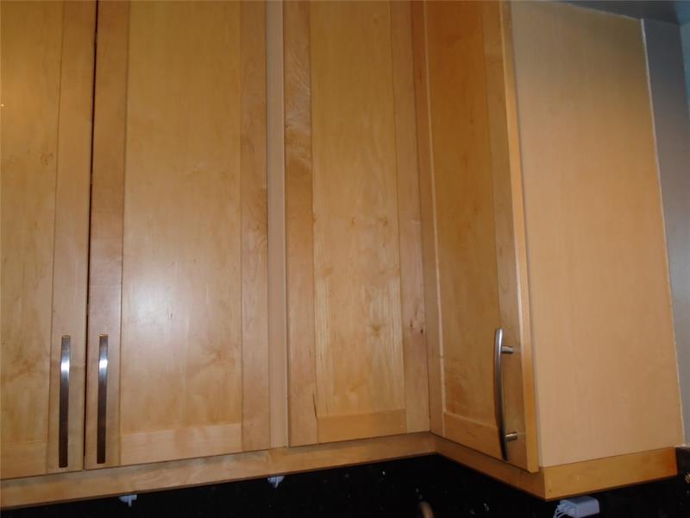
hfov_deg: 67.3
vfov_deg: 53.1
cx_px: 345
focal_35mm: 26
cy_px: 259
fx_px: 518
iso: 200
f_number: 3.2
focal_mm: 4.6
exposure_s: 1/30
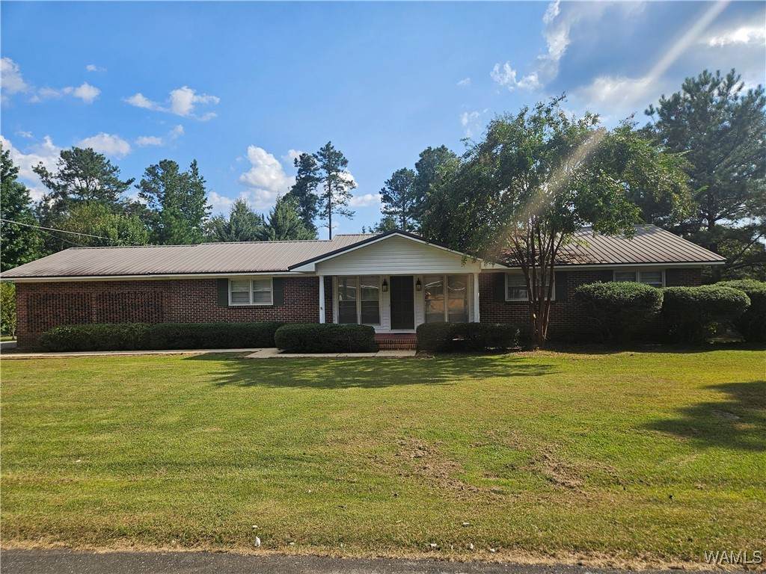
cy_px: 287
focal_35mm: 23
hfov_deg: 73.9
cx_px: 383
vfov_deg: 58.9
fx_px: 509
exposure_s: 1/1920
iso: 25
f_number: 1.8
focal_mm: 5.4
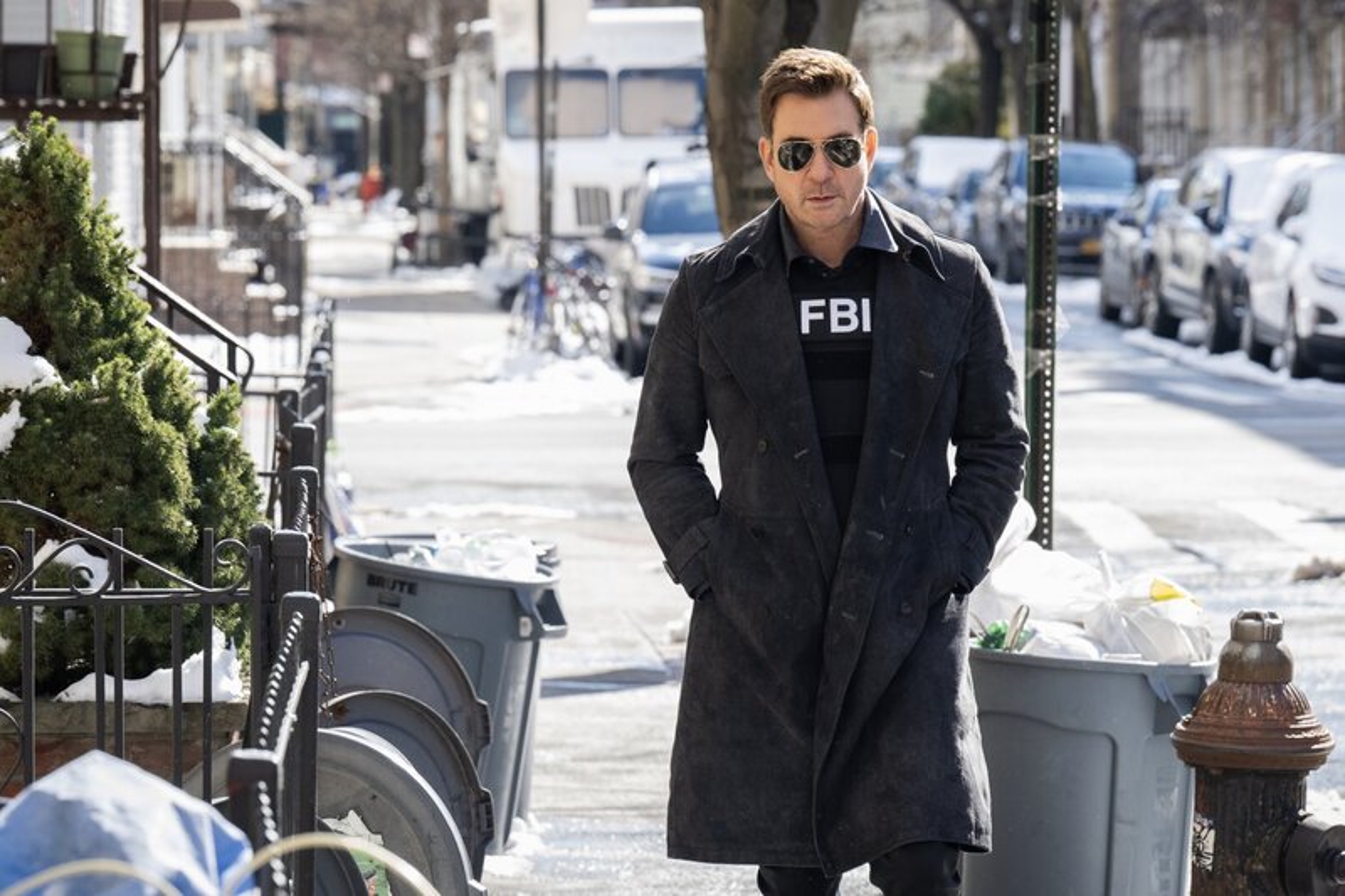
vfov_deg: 8.3
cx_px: 672
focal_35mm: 165
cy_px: 448
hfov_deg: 12.5
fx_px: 6163
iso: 800
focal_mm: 110
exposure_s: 1/1000
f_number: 5.6
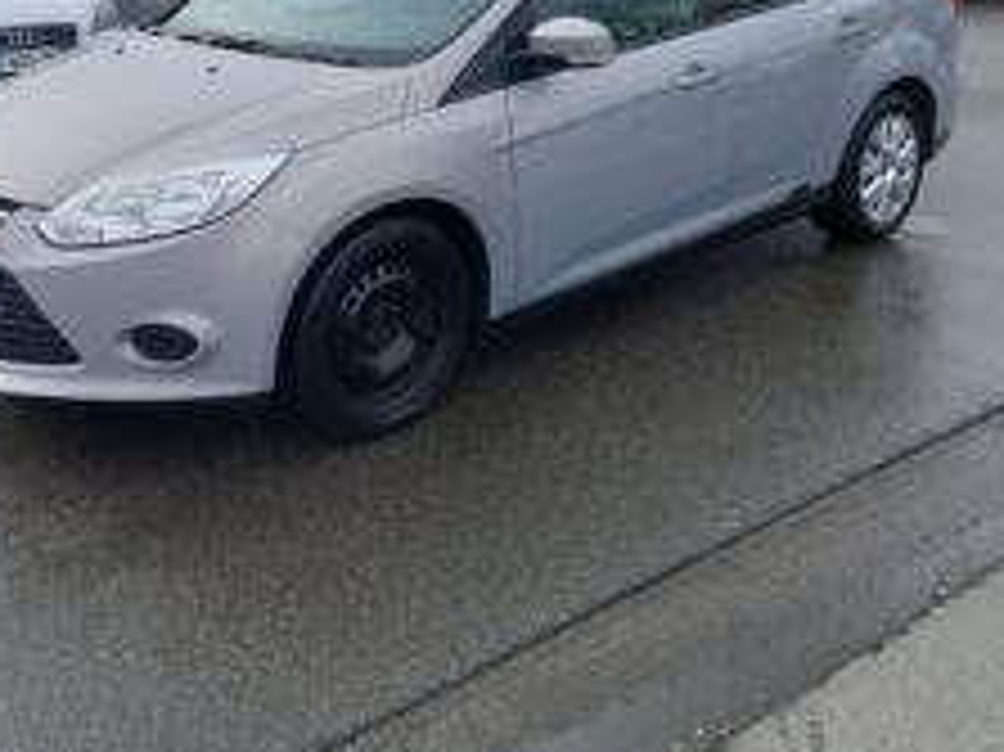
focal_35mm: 42
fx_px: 1218
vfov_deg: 33.4
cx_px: 353
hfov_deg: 44.3
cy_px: 155
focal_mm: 4.6
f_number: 2
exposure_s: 1/209
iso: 25
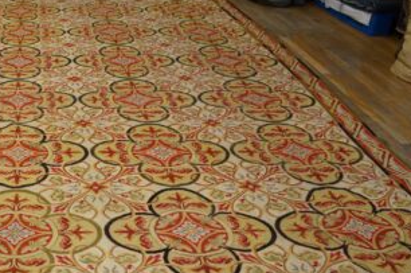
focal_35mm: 53
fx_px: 604
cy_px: 244
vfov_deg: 24.7
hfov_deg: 34.9
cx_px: 24
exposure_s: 1/60
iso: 500
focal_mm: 18
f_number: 4
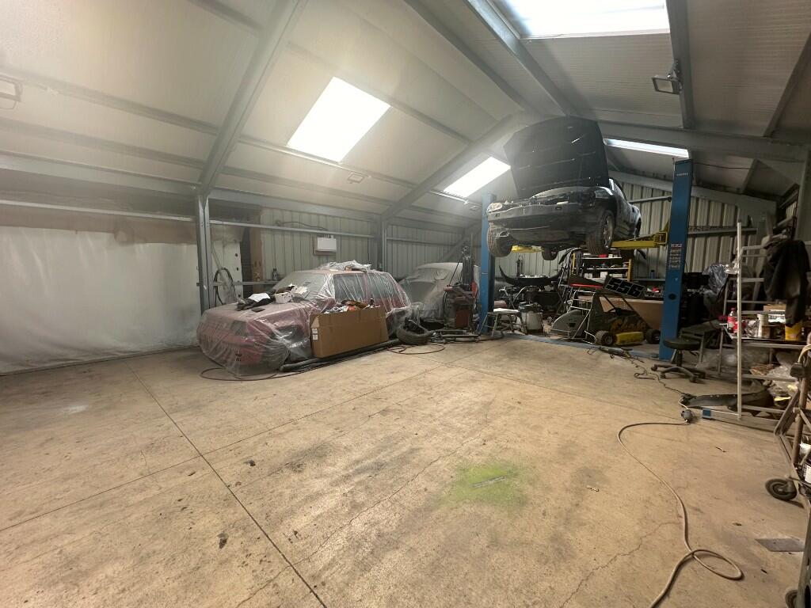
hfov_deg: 102.1
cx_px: 406
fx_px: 328
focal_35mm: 14
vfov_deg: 85.7
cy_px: 304
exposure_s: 1/99
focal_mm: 2.22
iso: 125
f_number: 2.2
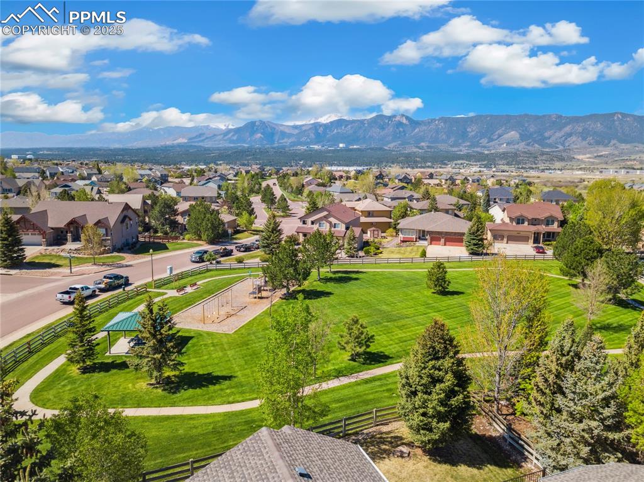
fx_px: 483
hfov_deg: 67.3
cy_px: 241
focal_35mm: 26
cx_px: 322
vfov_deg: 53.0
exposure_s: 1/400
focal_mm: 4.7
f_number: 2.2
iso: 100
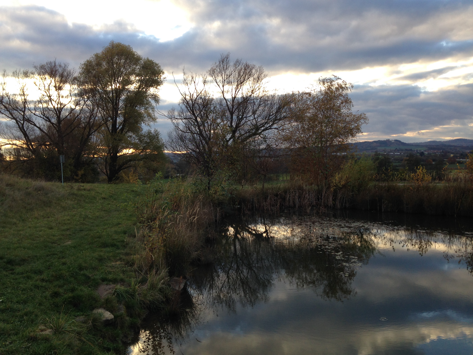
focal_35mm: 33
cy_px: 178
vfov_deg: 42.9
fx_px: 451
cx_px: 236
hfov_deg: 55.4
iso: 50
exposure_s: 1/232
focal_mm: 4.12
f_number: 2.4
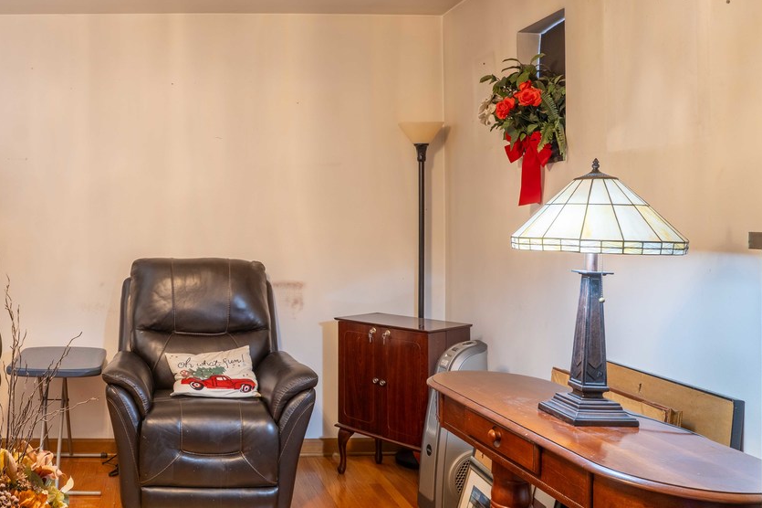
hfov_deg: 51.4
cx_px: 93
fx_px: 698
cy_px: 256
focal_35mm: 33
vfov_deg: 39.9
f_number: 8
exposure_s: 1/4
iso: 160
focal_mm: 17
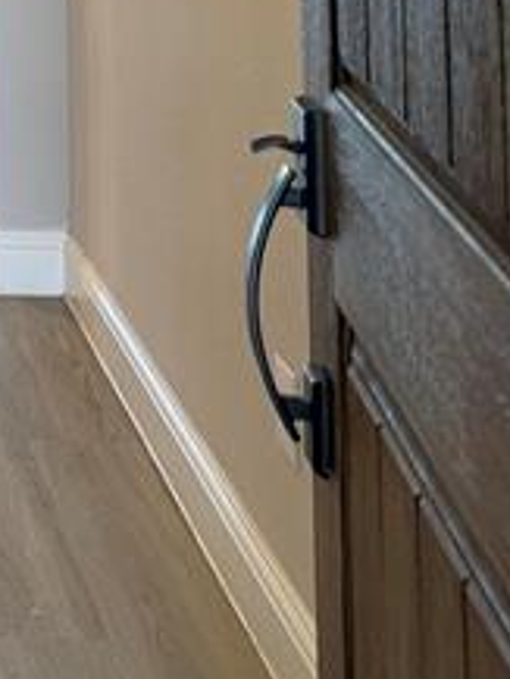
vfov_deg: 18.6
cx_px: -366
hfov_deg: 15.3
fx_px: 1668
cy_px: -494
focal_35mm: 85
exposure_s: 1/60
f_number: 1.78
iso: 125
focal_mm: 6.76
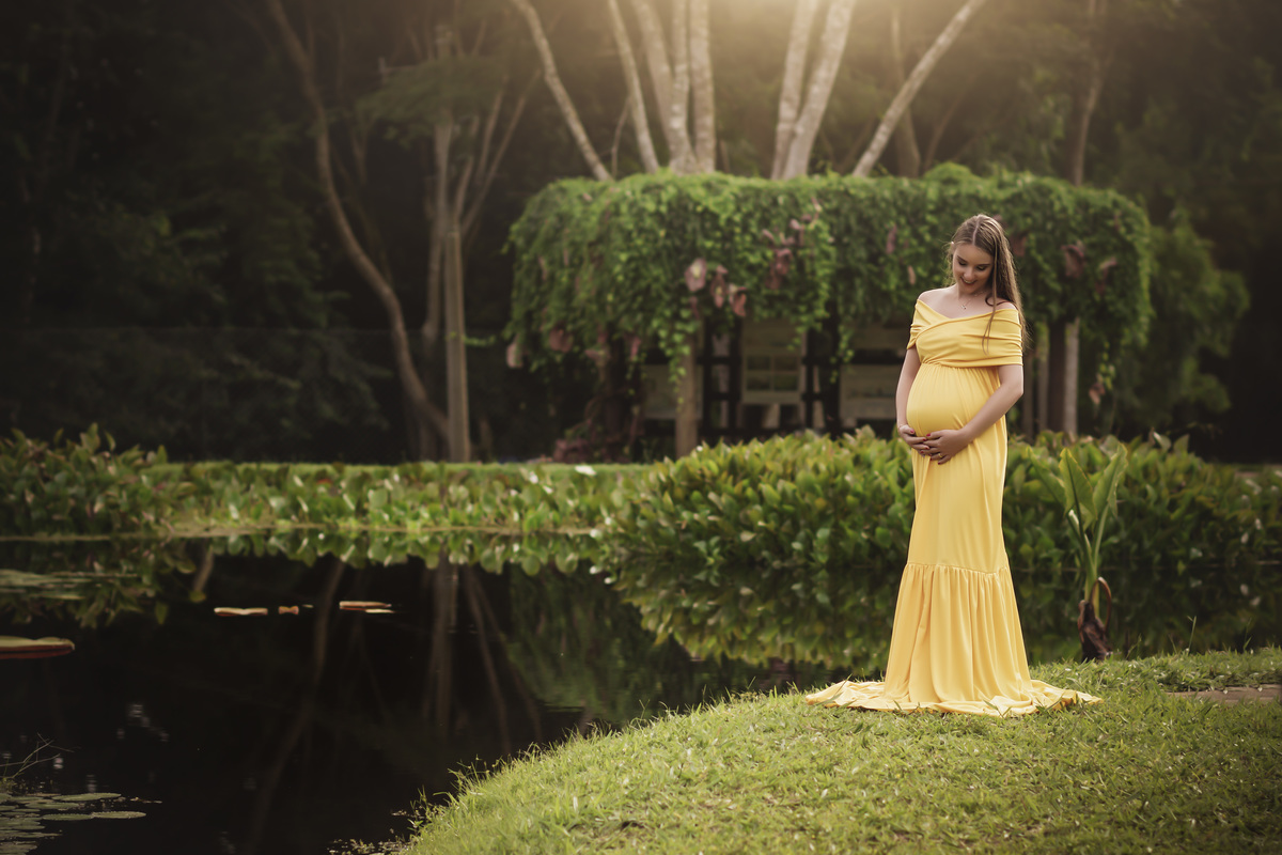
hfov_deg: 16.1
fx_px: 4540
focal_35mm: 128
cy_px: 428
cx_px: 641
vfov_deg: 10.8
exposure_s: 1/800
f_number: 2.8
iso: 100
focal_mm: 85
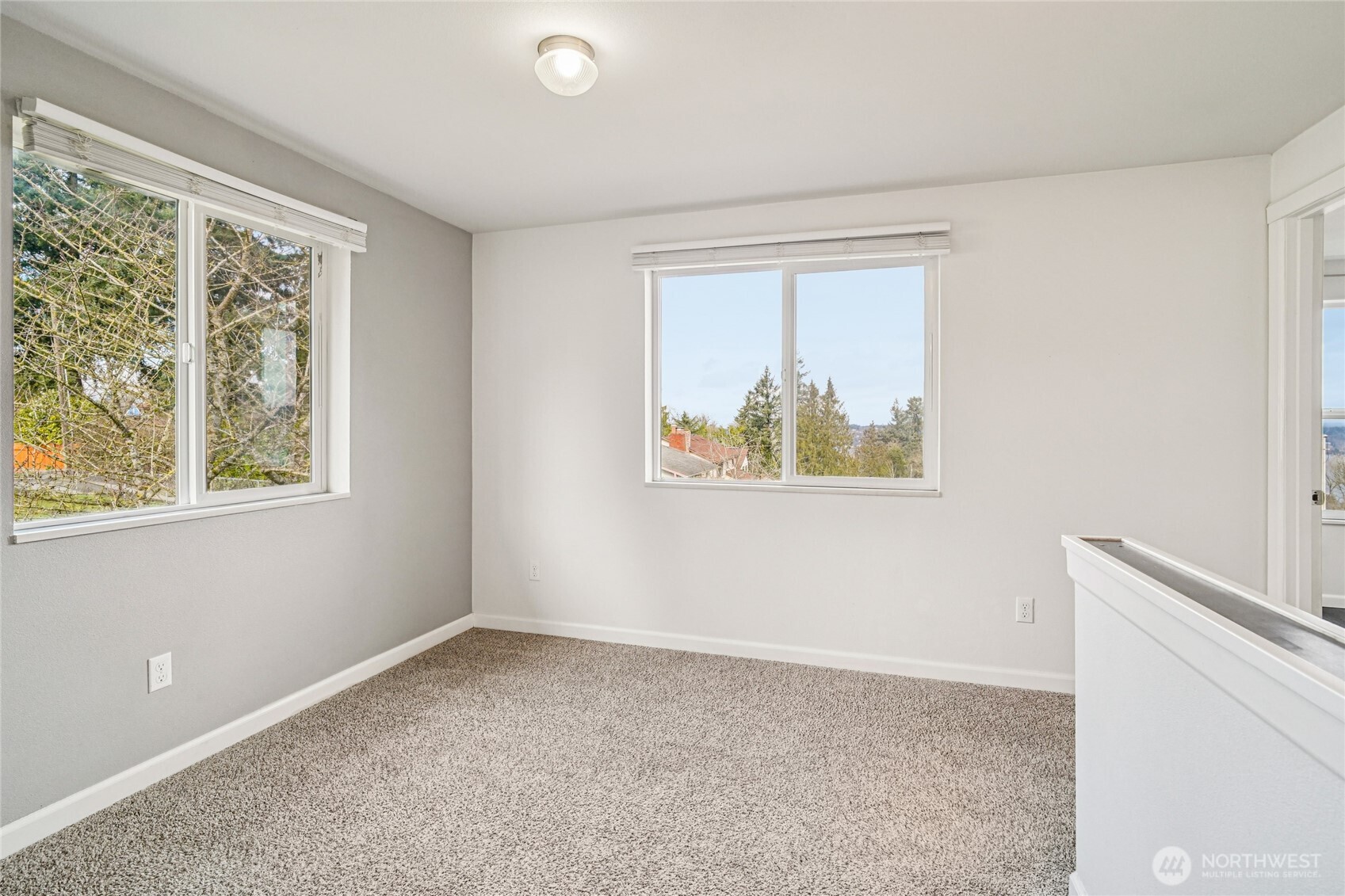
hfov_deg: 96.7
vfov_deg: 73.7
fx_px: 598
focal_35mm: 16
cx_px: 672
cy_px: 448
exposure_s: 1/160
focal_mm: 16
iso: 1600
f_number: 8
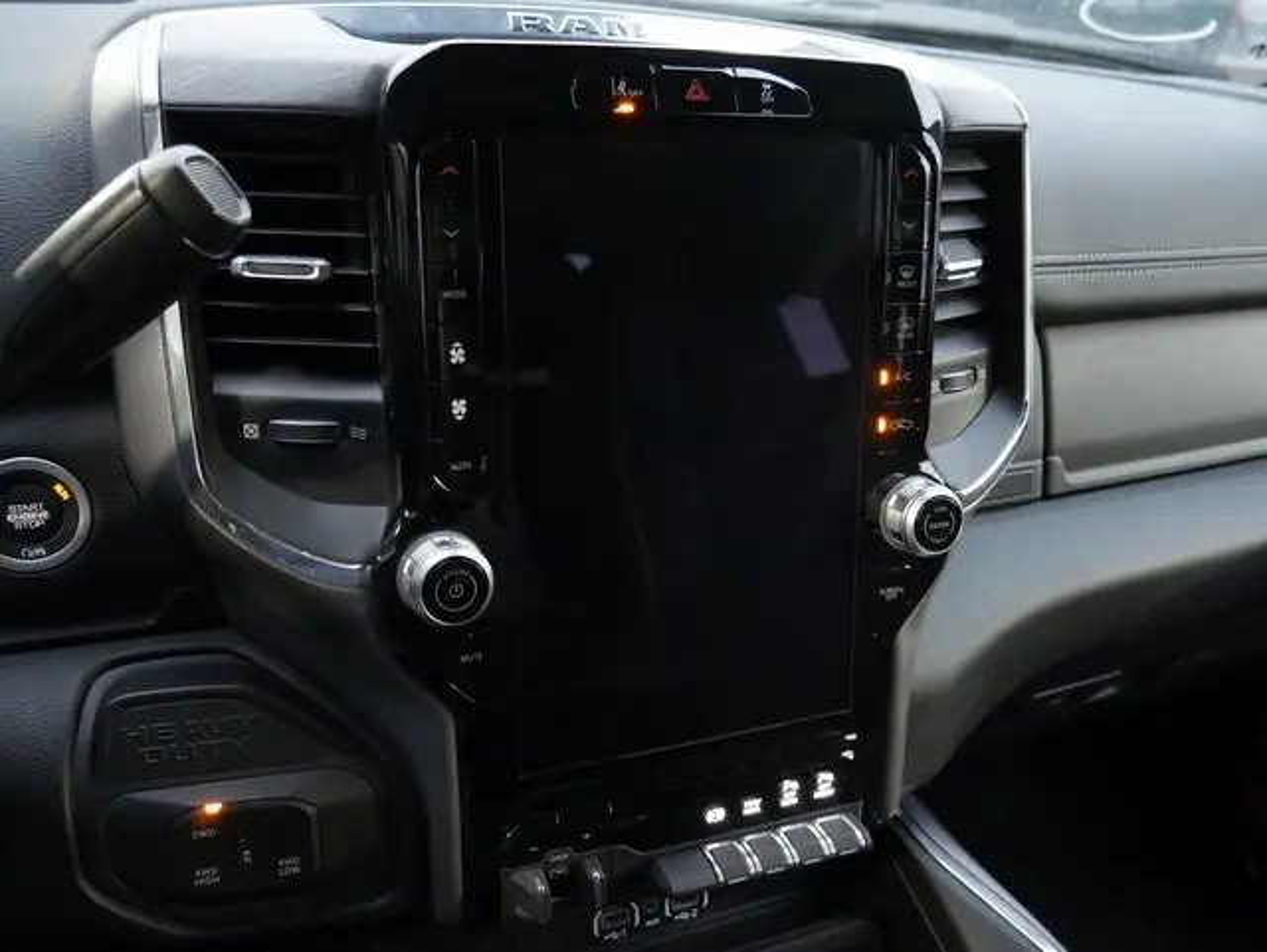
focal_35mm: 30
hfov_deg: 59.9
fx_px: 1099
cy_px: 476
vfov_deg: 46.9
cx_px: 634
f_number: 3.6
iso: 3200
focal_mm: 15
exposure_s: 1/40
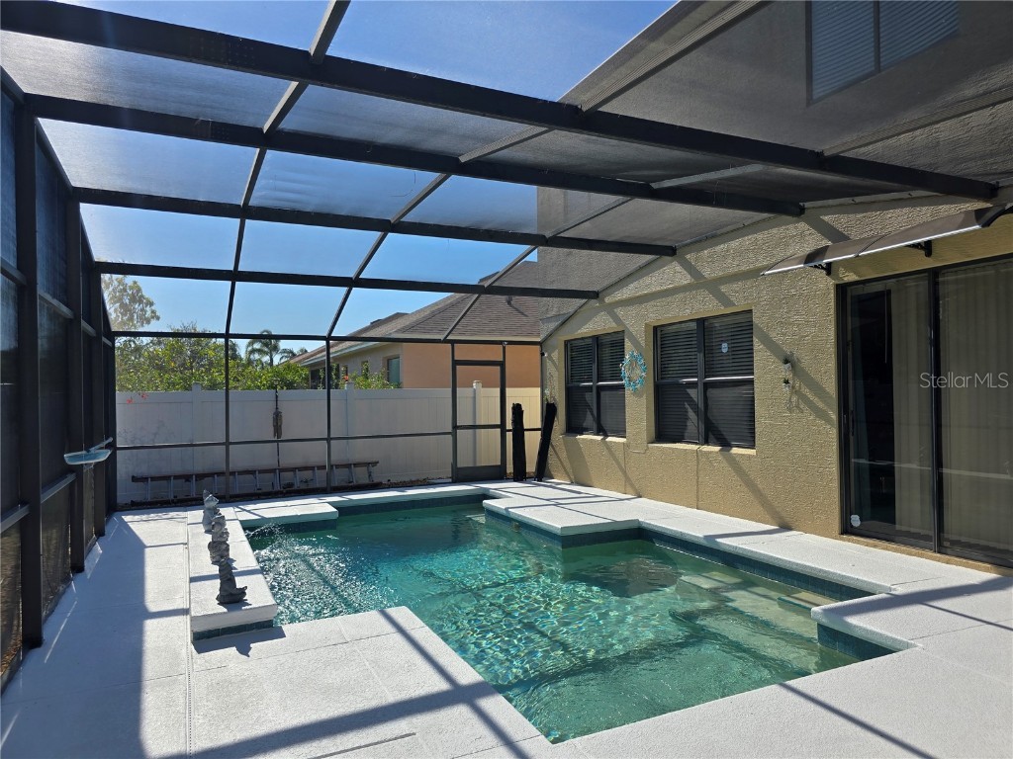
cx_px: 506
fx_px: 673
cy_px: 380
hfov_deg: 73.9
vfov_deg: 58.9
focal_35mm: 23
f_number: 1.7
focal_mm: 6.3
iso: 12
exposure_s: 1/682
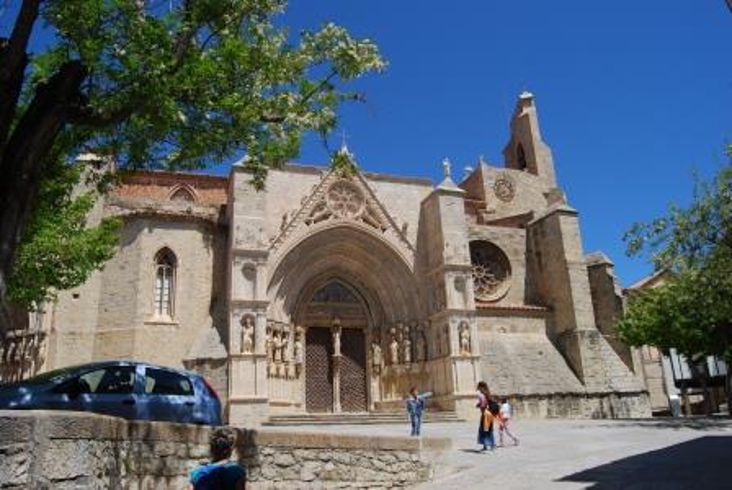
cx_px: 366
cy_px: 245
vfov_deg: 48.1
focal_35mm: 27
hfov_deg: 67.3
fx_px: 550
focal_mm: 18
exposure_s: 1/250
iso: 100
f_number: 8
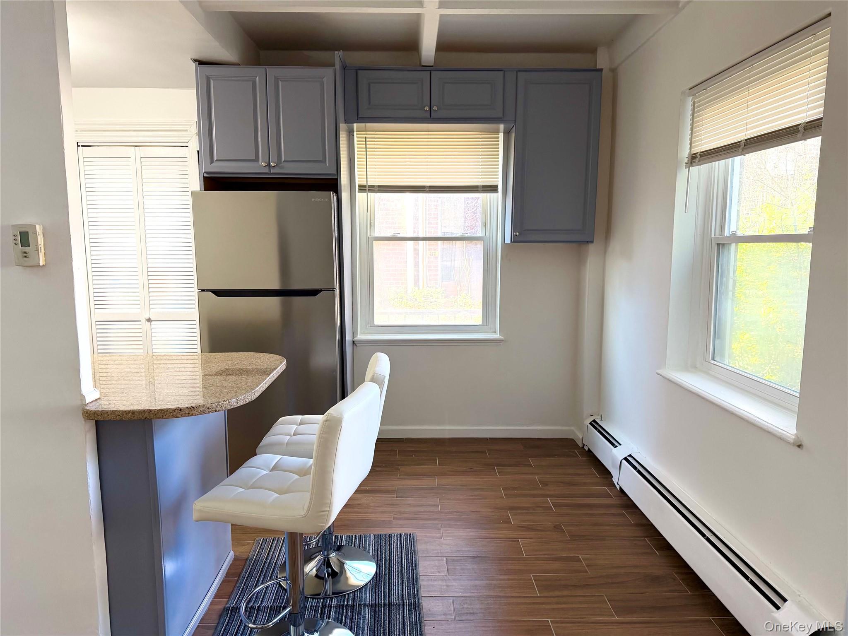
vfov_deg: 56.8
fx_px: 588
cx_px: 424
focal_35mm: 24
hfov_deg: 71.6
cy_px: 318
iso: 200
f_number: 1.78
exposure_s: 1/120
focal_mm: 6.76
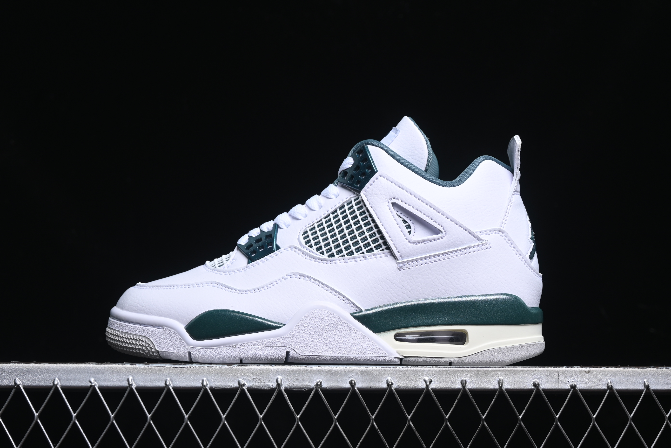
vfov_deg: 18.2
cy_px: 224
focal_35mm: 75
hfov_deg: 27.0
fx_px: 1398
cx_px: 336
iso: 160
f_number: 7.1
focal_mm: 50
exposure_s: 1/60
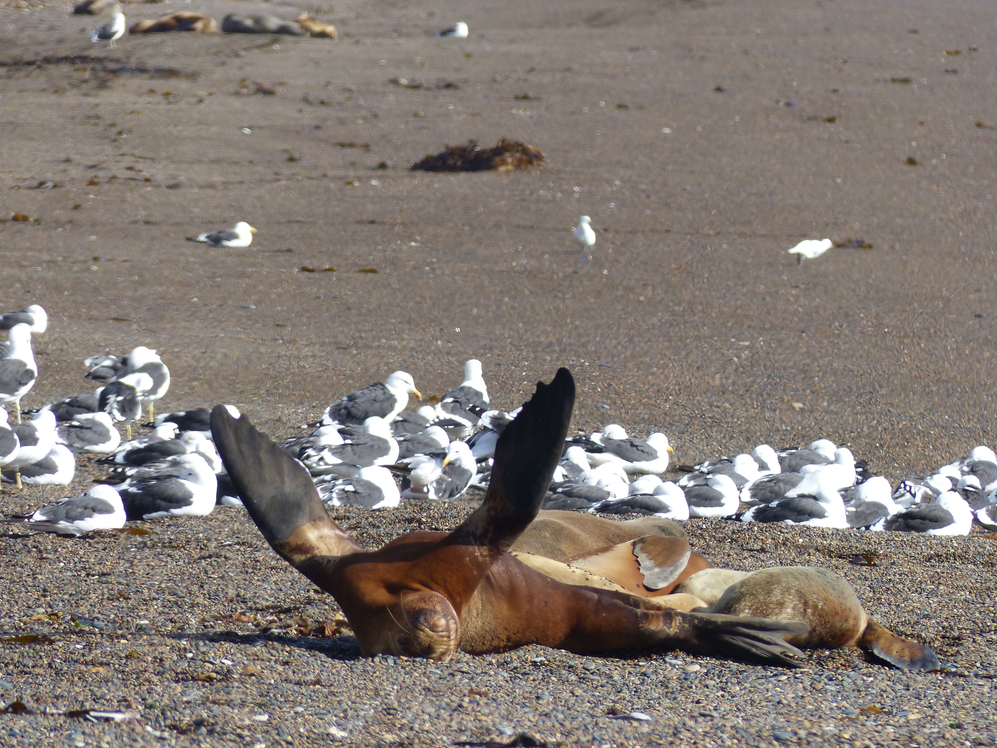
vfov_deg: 2.5
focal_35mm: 600
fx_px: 17281
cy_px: 374
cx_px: 498
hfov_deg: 3.3
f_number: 4
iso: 100
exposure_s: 1/800
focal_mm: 108
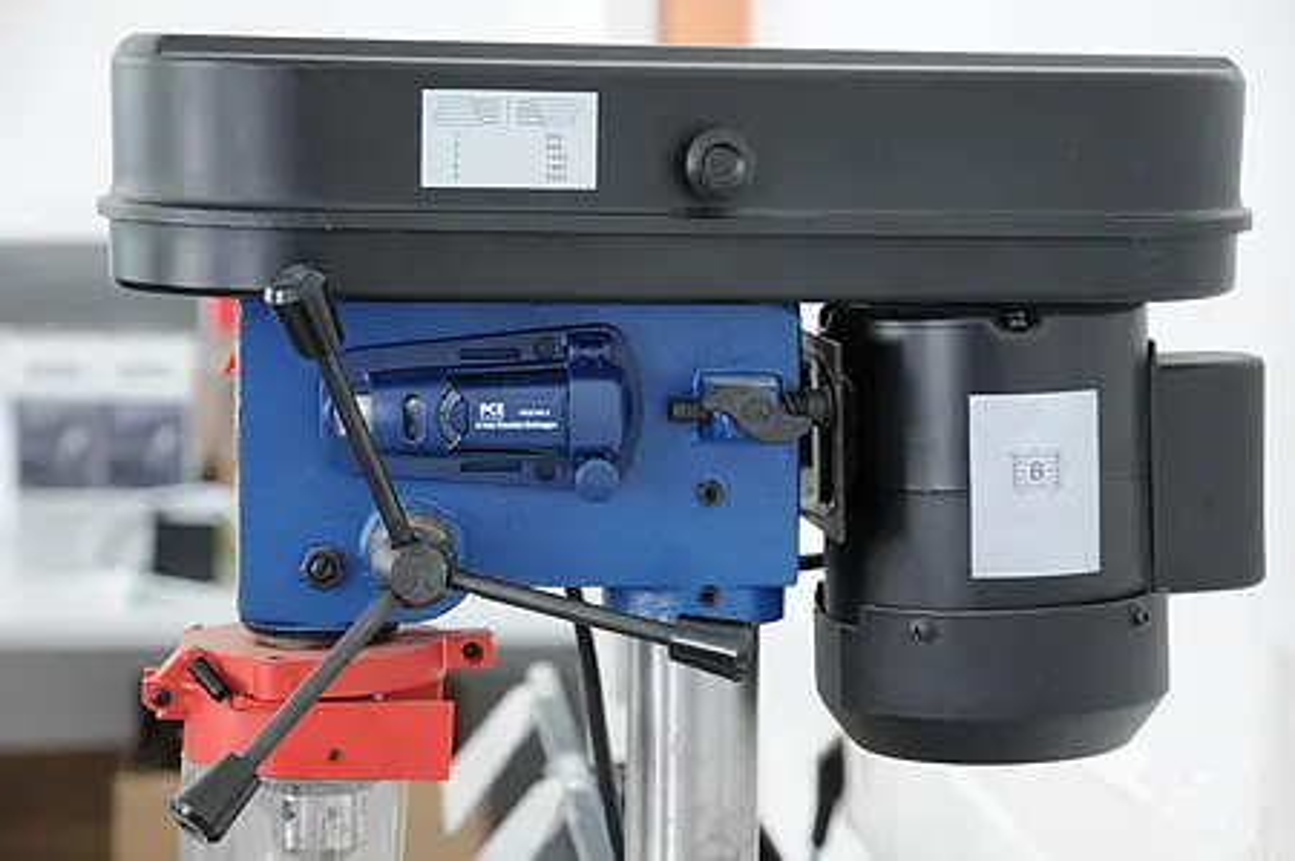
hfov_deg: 21.9
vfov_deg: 14.7
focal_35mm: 93
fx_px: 3342
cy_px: 430
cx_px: 648
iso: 400
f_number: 5.3
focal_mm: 62
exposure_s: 1/10
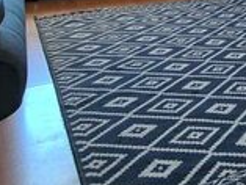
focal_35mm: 58
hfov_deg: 27.6
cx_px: 320
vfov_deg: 21.4
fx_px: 412
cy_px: -89
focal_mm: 2.2
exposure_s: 1/50
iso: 160
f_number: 2.2
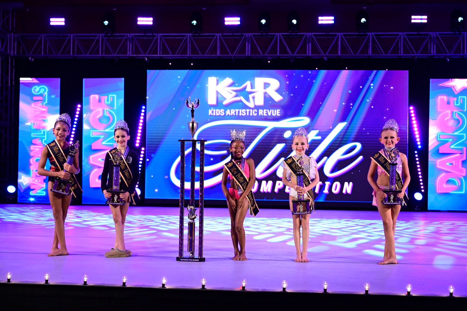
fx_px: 597
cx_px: 234
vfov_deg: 29.2
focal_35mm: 46
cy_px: 156
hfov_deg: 42.7
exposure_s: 1/1000
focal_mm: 46
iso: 4000
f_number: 3.2
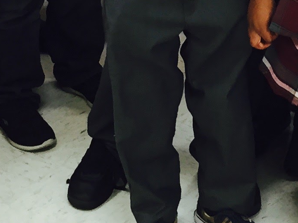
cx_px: 229
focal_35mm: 137
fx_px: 1179
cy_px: -145
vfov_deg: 10.3
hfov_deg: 14.3
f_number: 2.2
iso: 64
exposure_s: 1/30
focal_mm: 4.15
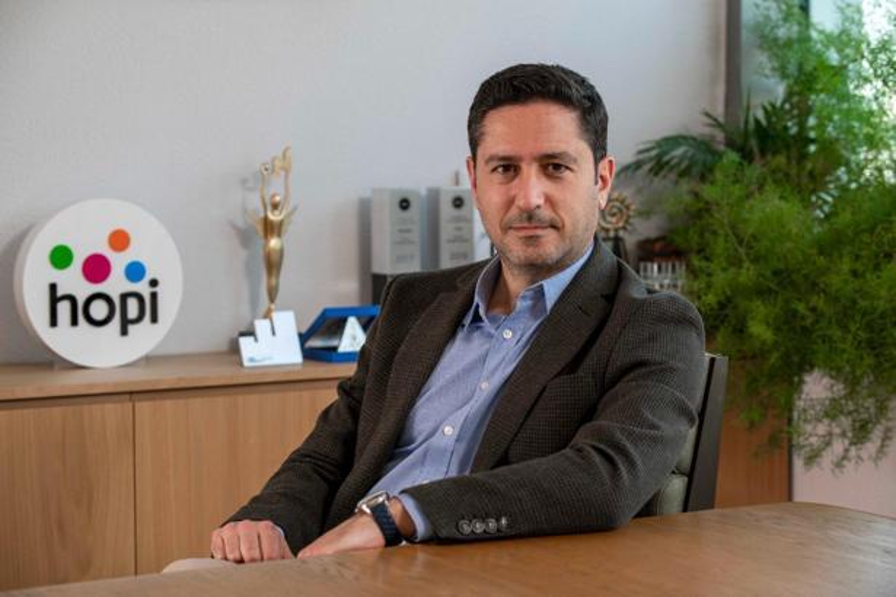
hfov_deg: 22.6
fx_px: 2240
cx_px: 448
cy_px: 298
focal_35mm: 90
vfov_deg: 15.2
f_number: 6.3
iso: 160
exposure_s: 1/80
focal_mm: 90
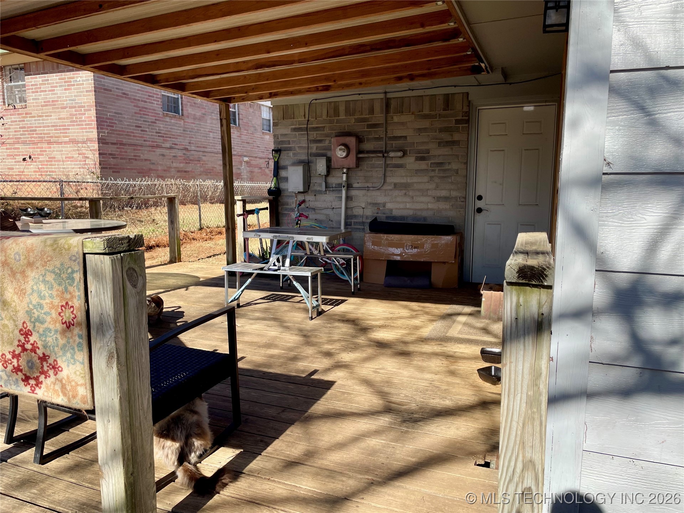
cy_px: 256
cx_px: 342
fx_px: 514
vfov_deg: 53.1
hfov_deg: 67.3
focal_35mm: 26
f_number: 1.6
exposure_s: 1/1233
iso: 32
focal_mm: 4.2
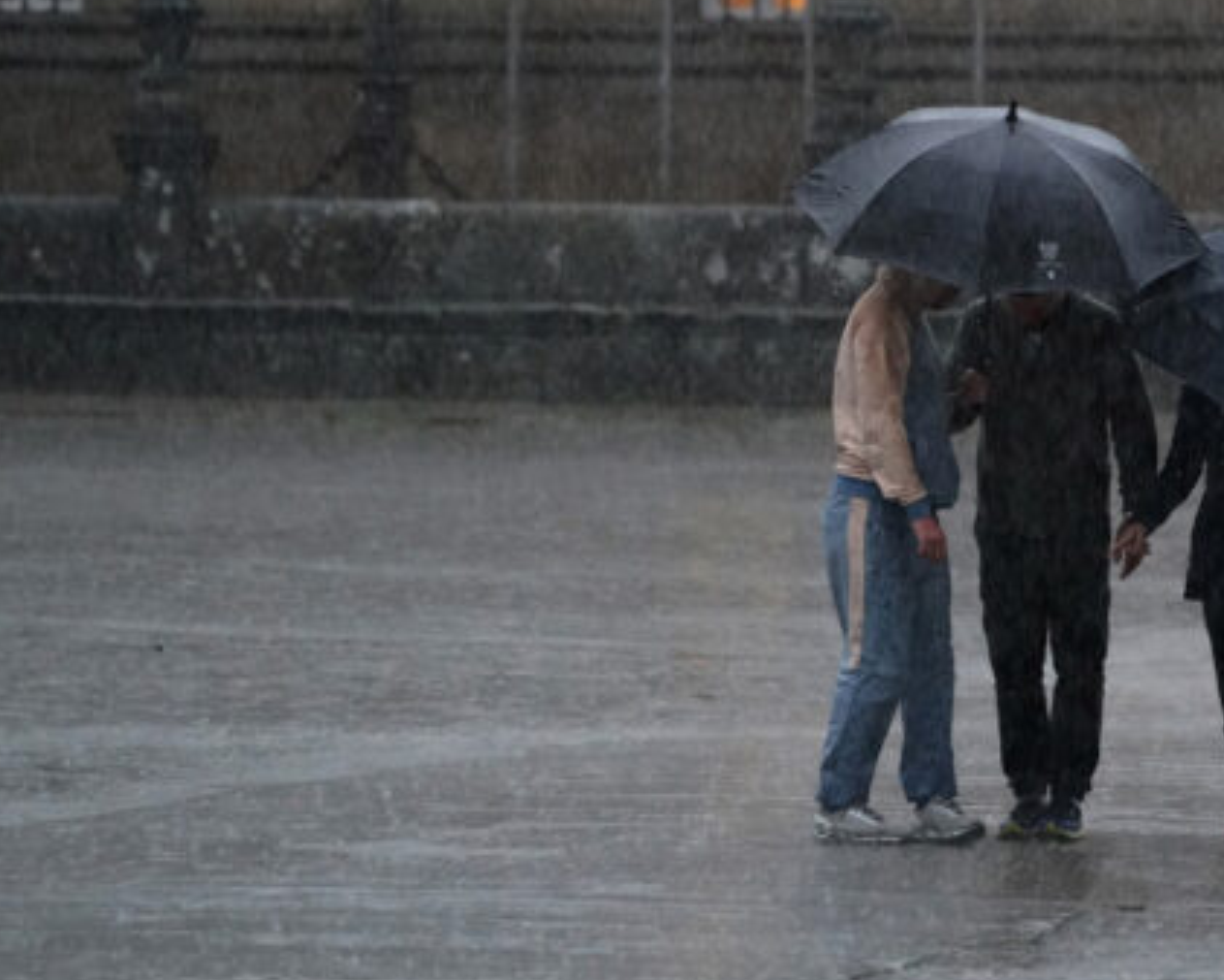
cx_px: 1070
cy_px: 326
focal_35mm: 469
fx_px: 16994
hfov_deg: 4.1
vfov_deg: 3.3
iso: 6400
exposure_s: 1/250
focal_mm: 274
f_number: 5.6
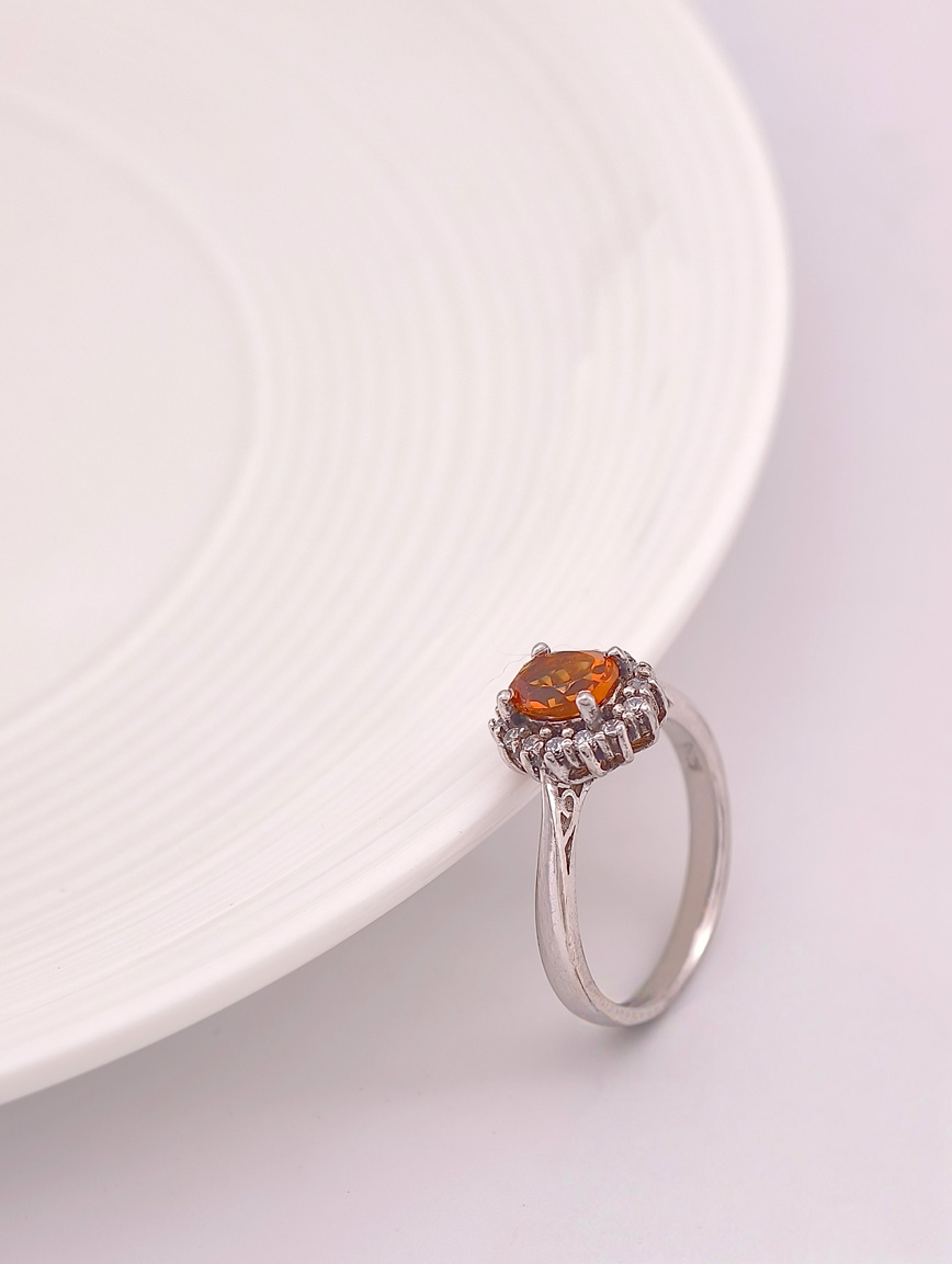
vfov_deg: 15.1
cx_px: 476
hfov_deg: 11.4
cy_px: 632
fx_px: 4756
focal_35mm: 130
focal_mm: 22.48
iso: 125
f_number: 2.67
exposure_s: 1/200
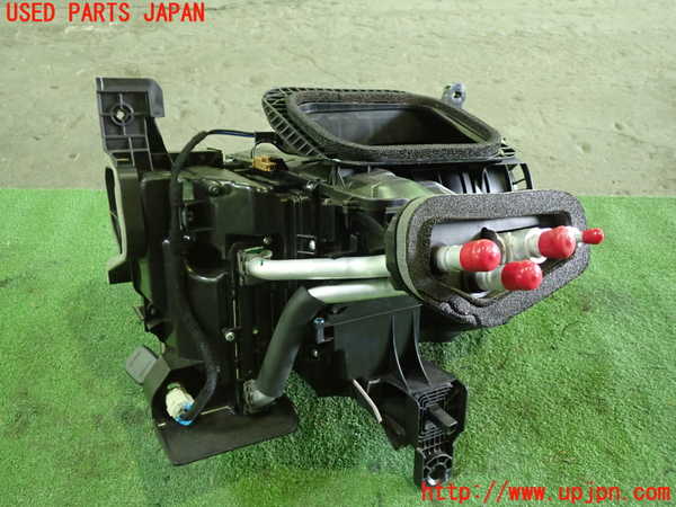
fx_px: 586
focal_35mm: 30
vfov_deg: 46.8
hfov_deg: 60.0
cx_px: 338
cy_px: 254
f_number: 2.3
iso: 800
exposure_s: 1/25
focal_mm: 5.4
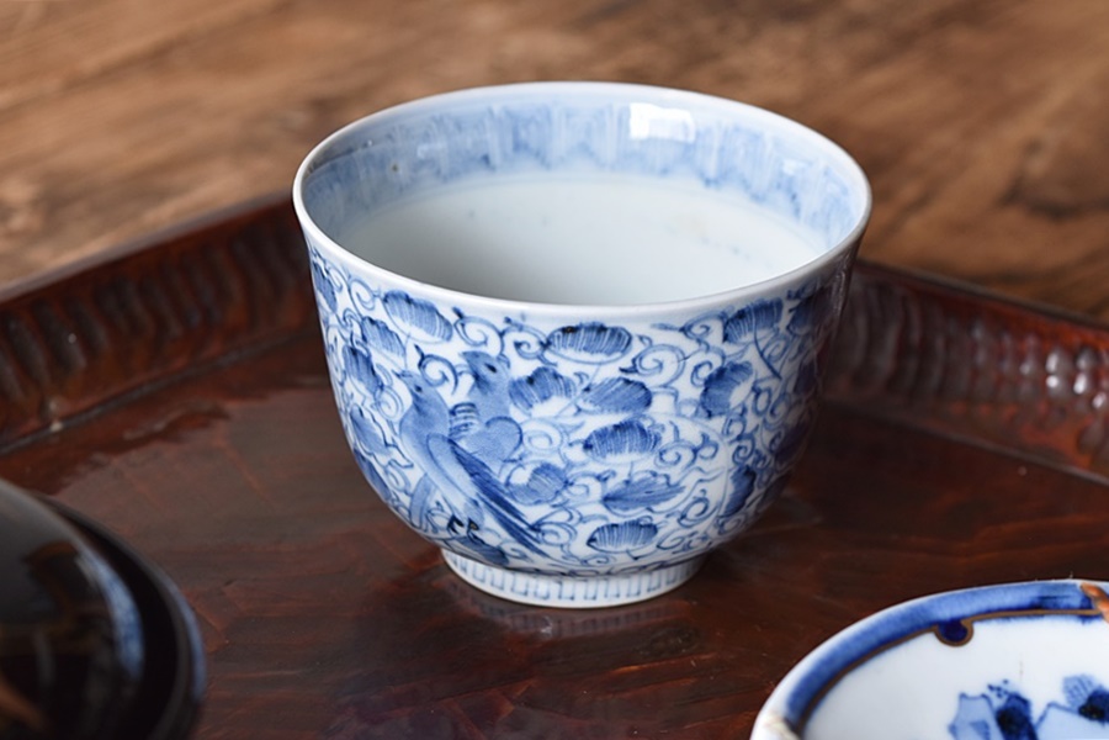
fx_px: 2541
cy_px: 370
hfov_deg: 24.6
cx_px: 554
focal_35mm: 82
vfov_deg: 16.6
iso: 200
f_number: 5.6
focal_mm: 55
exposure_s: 1/6
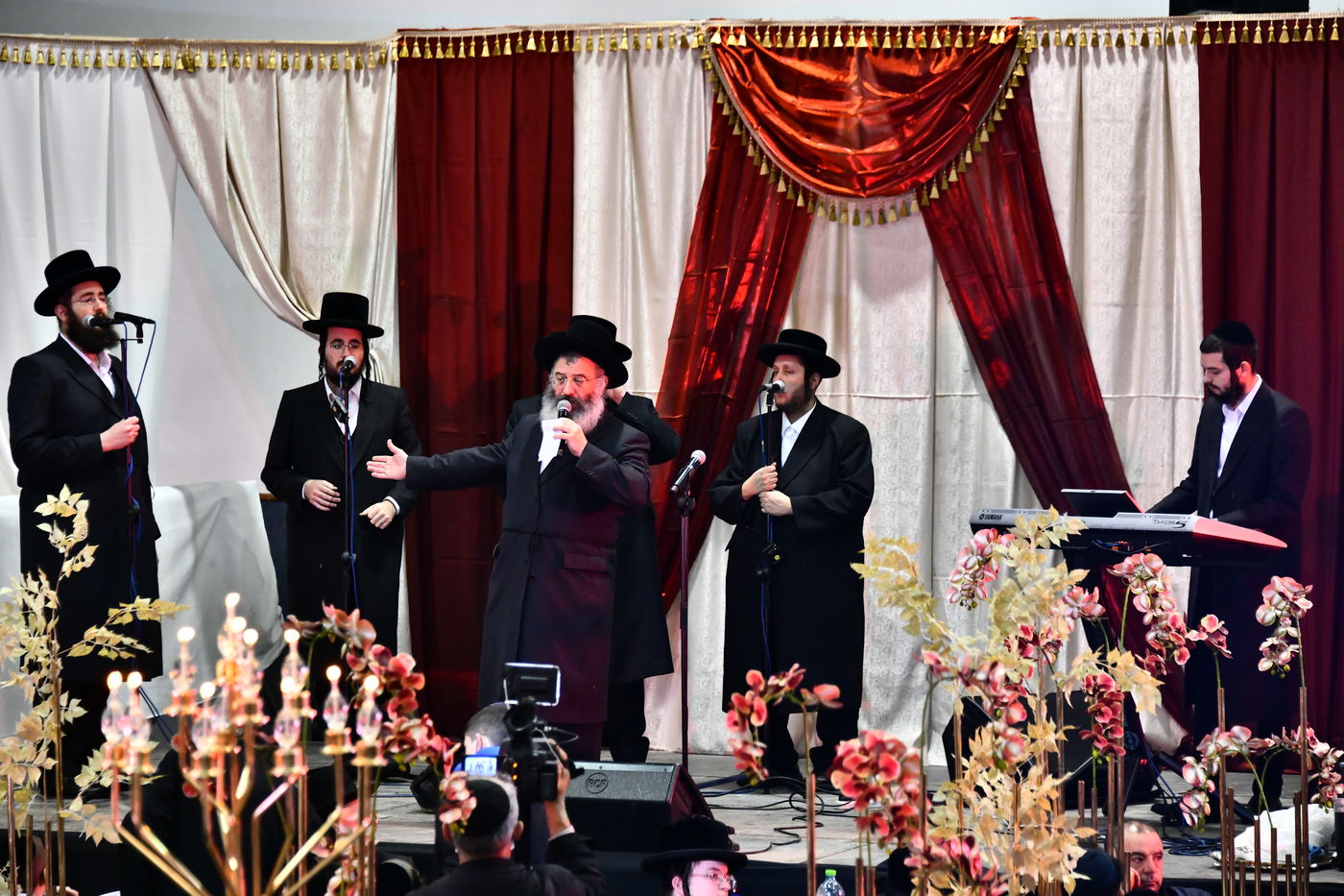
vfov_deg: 9.1
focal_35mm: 150
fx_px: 5599
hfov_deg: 13.7
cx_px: 672
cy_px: 448
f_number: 5.6
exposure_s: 1/80
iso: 2500
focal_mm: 150
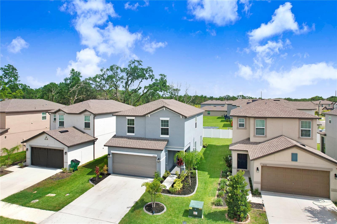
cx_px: 168
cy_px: 112
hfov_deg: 78.6
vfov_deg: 57.2
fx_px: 206
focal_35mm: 22
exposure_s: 1/800
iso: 200
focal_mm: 8.38
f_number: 2.8
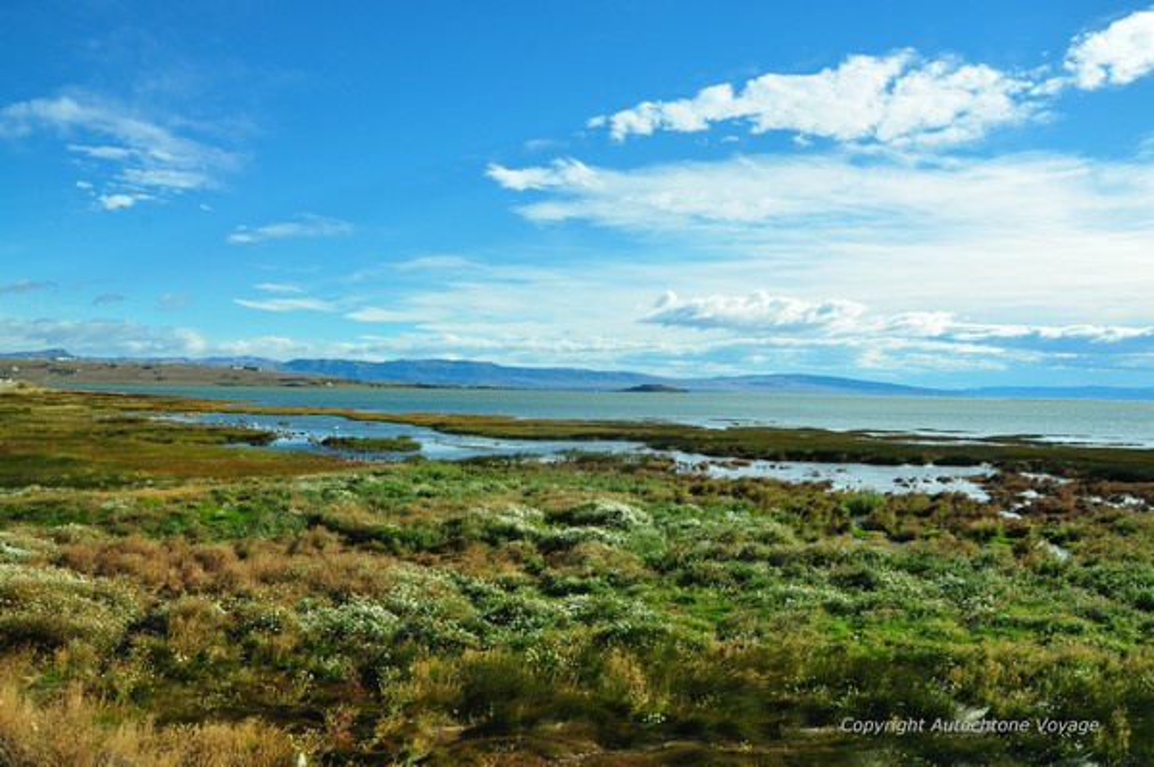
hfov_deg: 67.4
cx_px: 577
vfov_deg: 47.9
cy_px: 384
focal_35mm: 27
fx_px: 865
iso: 200
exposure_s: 1/320
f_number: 10
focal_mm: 18
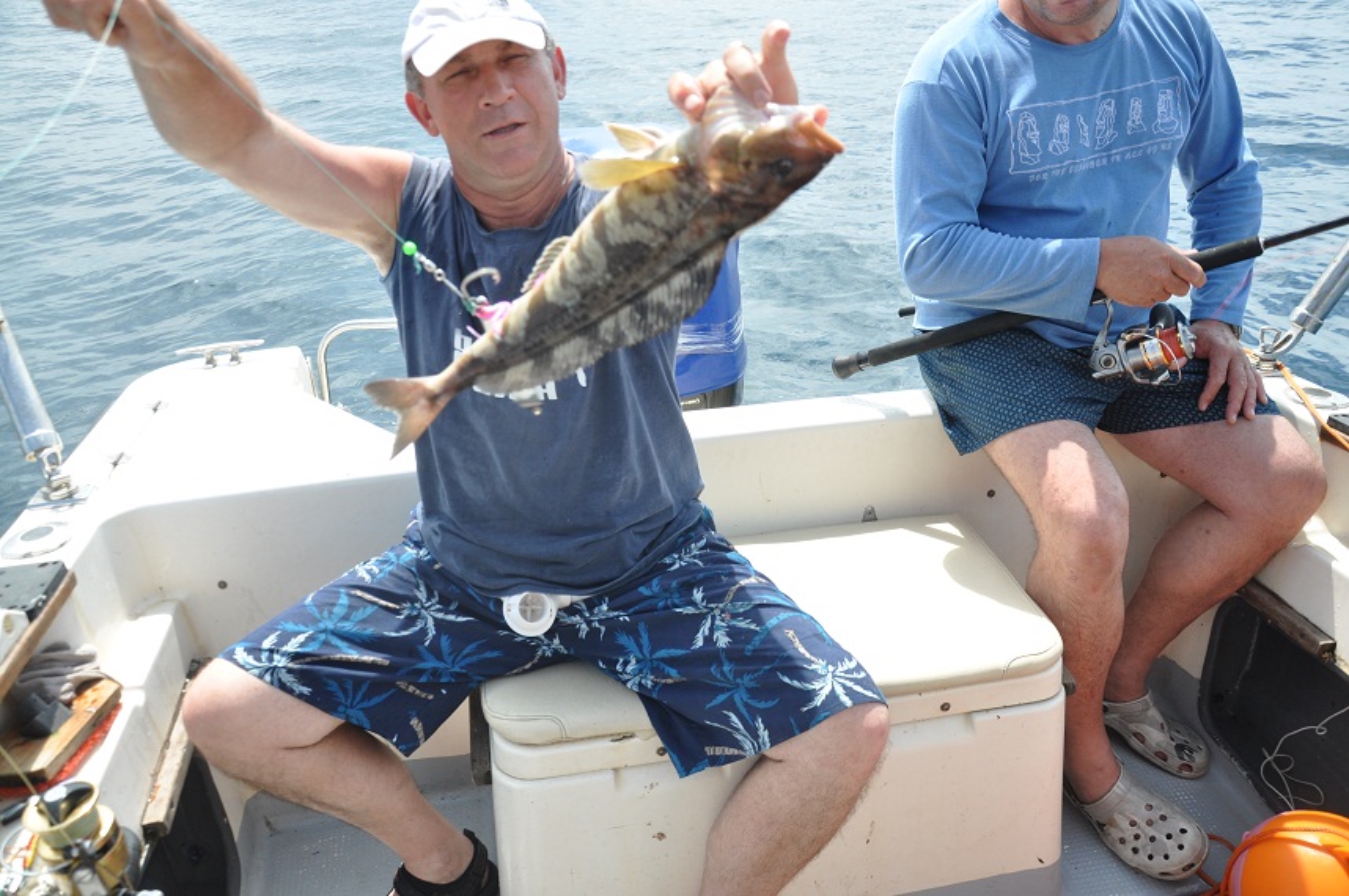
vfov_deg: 41.6
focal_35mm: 32
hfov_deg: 59.5
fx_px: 1179
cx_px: 674
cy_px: 448
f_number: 9
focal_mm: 21
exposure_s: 1/320
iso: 400
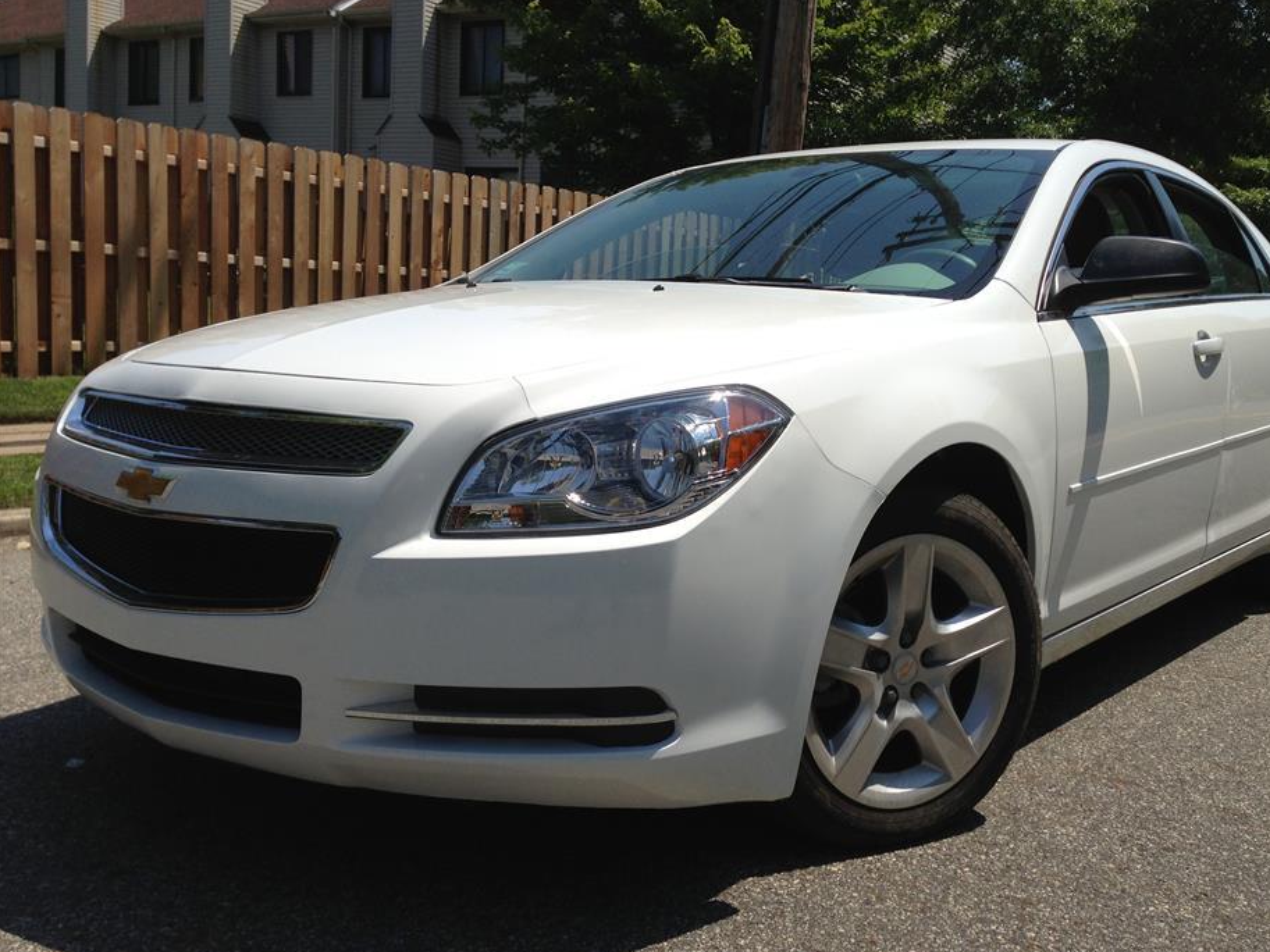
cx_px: 708
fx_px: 1358
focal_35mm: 37
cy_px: 484
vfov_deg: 38.7
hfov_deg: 50.0
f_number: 2.4
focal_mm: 4.13
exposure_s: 1/2088
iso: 50
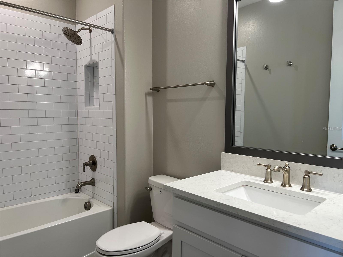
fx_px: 258
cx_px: 172
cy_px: 128
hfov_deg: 67.3
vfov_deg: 53.1
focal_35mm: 26
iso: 64
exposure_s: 1/120
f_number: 1.5
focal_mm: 5.7
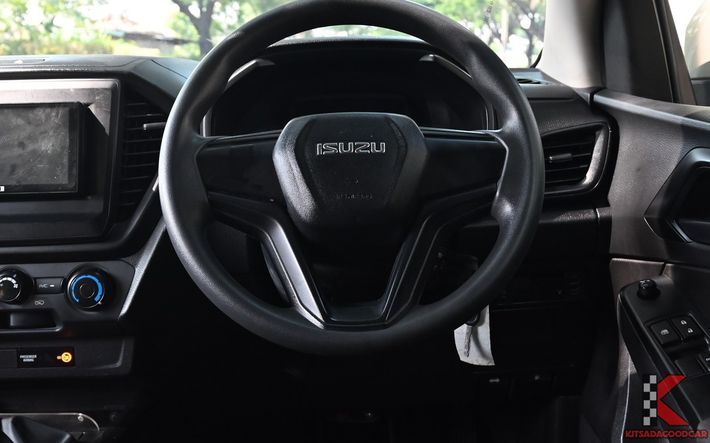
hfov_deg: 46.2
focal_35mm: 43
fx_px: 832
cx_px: 354
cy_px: 206
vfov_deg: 29.8
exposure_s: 1/30
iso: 1000
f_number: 6.3
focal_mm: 28
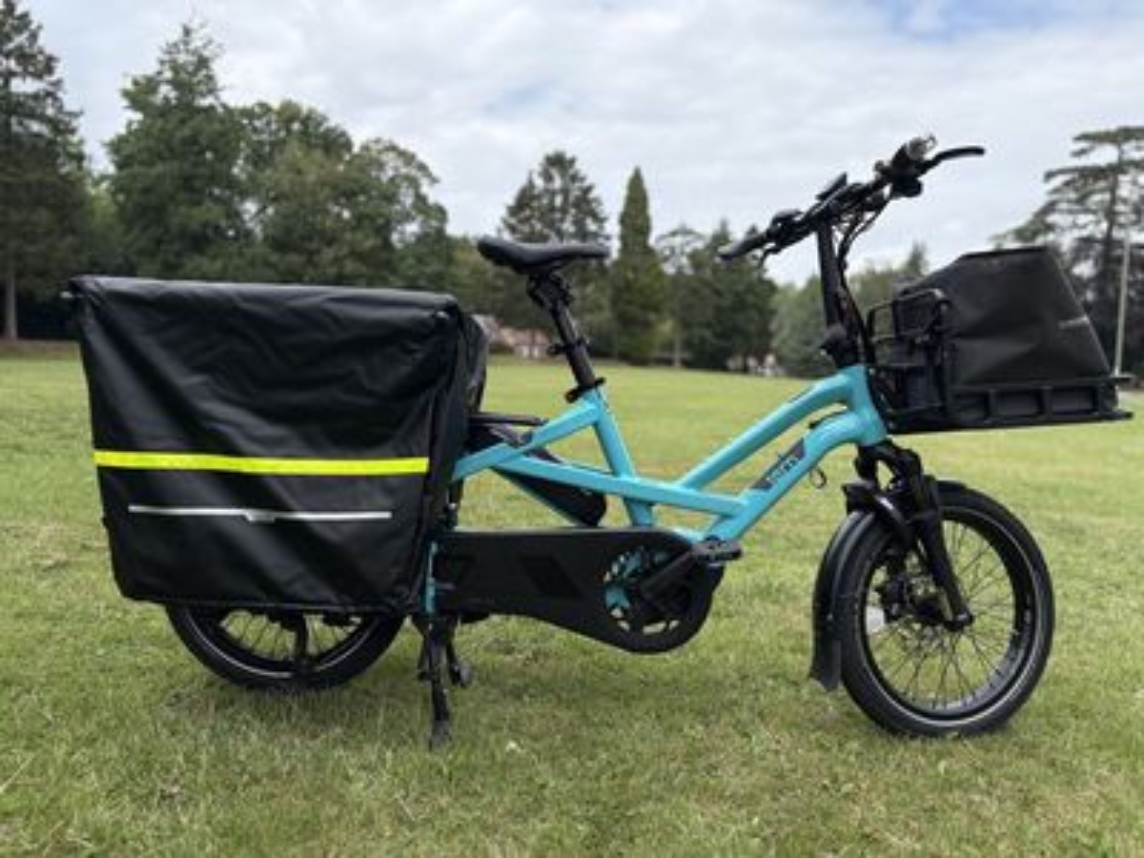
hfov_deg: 67.3
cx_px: 572
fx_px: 859
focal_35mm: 26
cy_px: 429
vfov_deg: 53.1
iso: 50
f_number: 1.6
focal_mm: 5.96
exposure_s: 1/3448
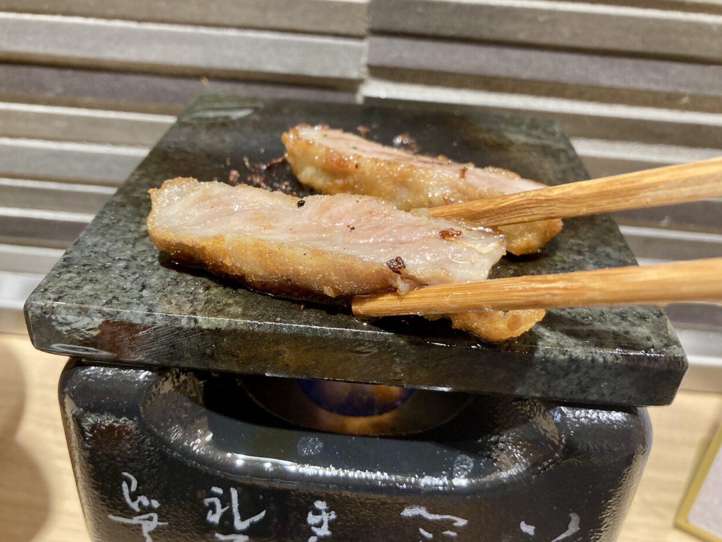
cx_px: 353
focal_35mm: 29
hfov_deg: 61.7
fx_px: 605
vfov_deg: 48.2
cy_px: 274
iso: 100
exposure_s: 1/50
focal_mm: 3.99
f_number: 1.8
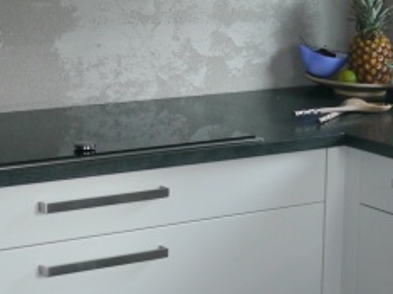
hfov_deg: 14.2
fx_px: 1554
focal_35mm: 137
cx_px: 388
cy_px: 165
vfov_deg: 10.8
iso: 400
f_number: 2
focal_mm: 20
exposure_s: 1/125
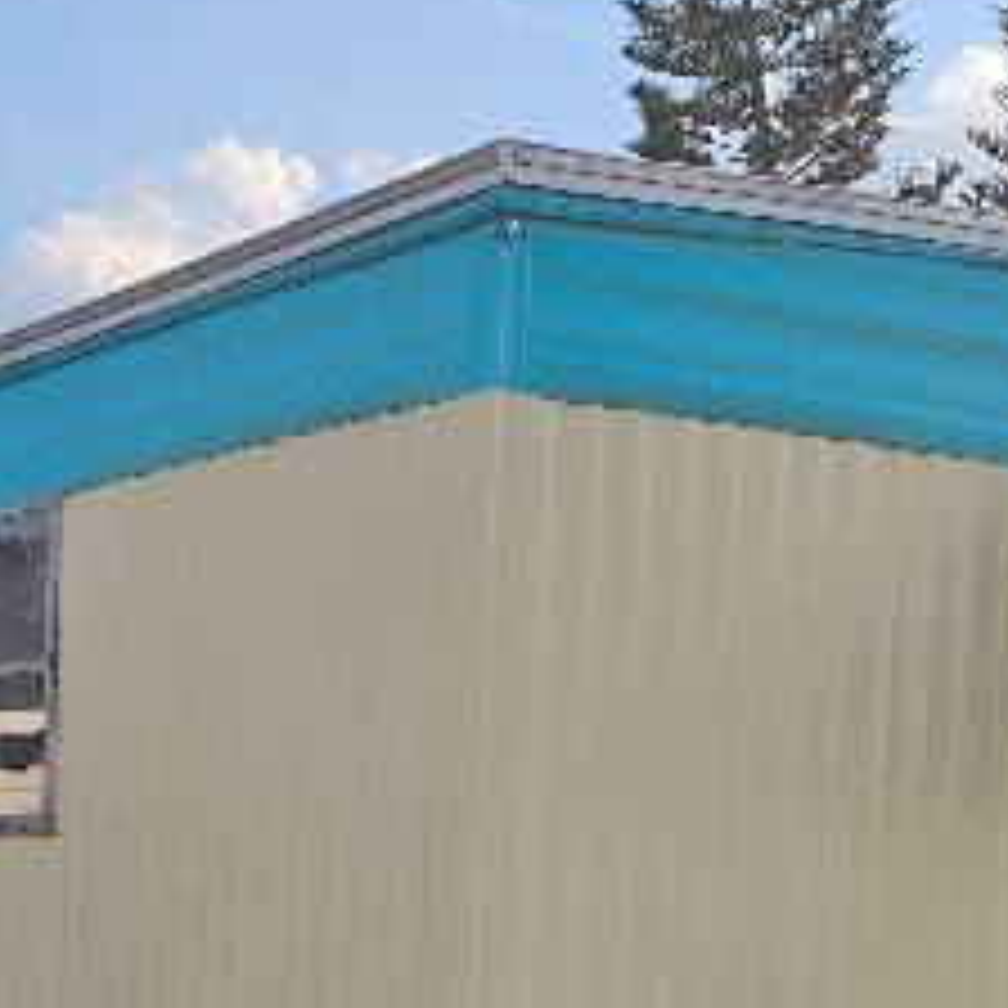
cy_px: 1078
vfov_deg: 21.4
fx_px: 2537
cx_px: 176
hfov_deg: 22.1
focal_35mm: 77
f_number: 1.7
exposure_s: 1/638
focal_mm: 6.3
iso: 10
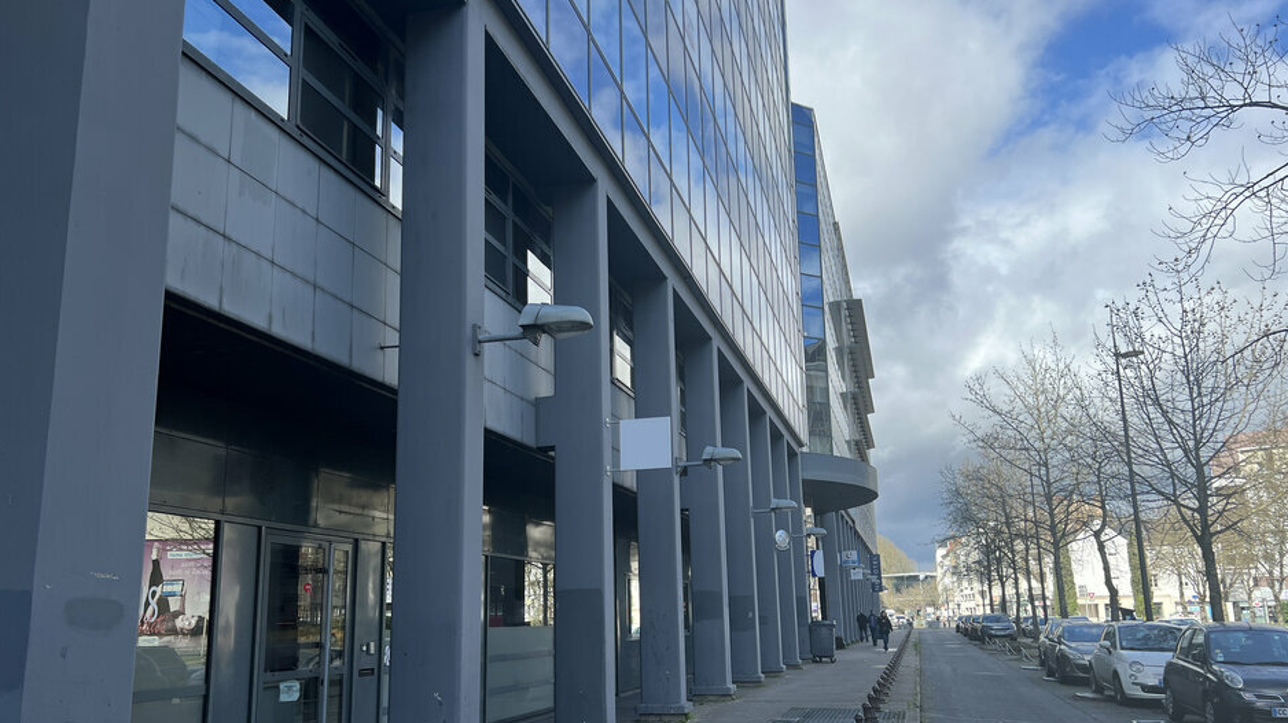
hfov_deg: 66.1
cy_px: 407
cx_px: 655
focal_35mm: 29
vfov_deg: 40.1
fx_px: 990
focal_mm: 5.7
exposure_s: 1/2513
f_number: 1.5
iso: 50
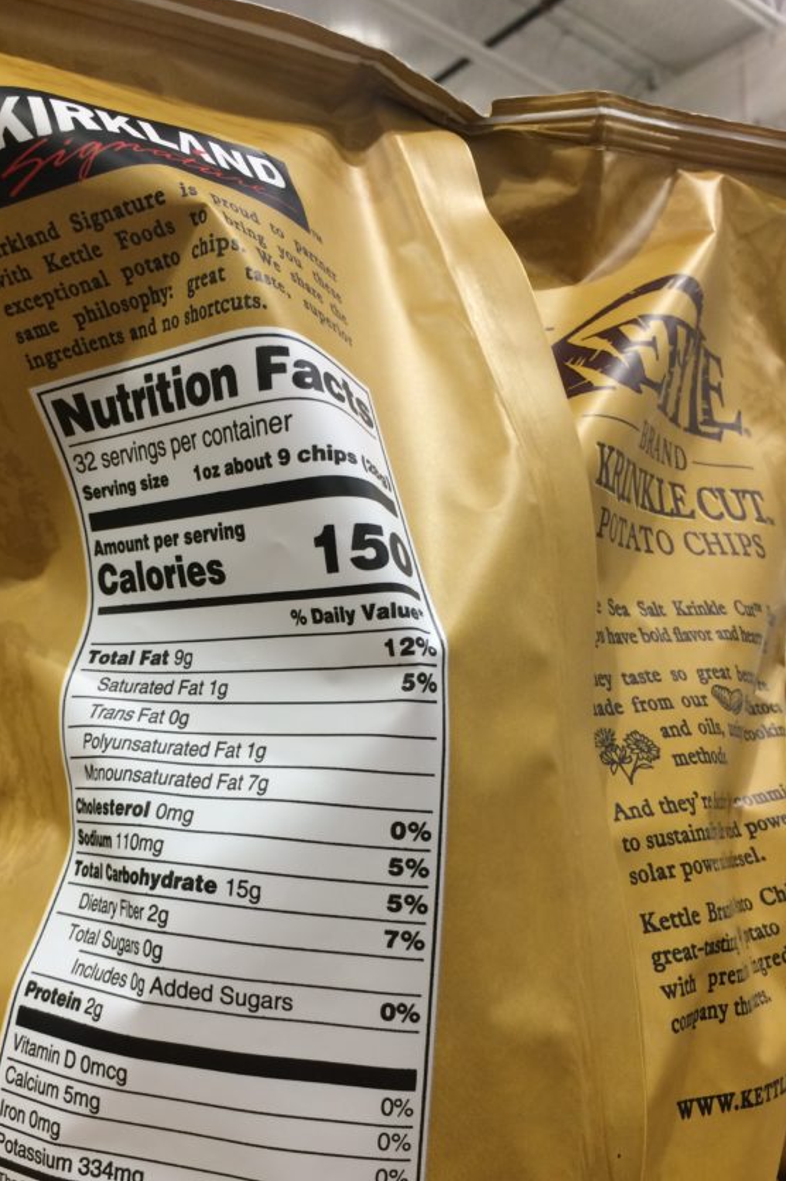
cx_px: 245
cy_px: 706
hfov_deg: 35.5
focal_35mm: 37
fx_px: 1213
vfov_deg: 51.6
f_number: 2.2
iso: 80
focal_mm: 4.15
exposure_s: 1/30
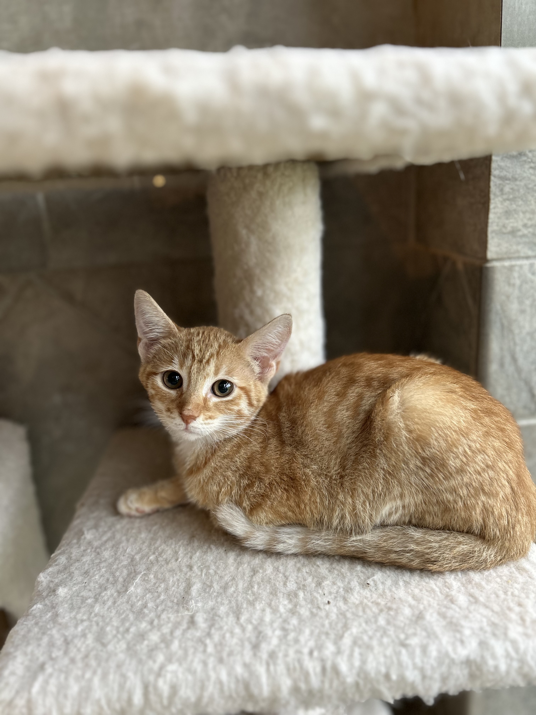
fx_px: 537
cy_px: 358
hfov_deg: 53.1
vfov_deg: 67.3
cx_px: 268
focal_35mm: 26
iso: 125
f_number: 1.5
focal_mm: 5.7
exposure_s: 1/120
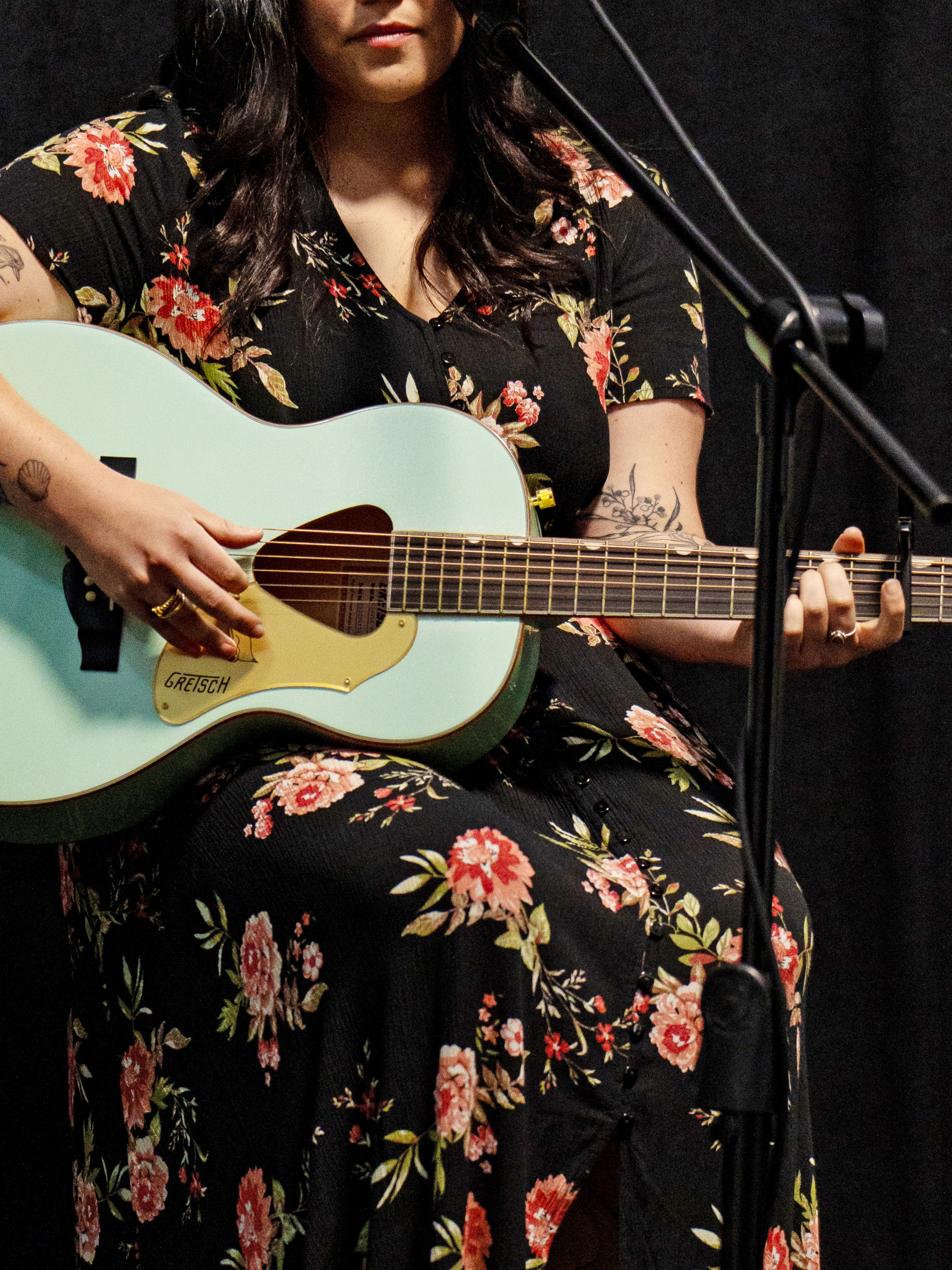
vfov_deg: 13.2
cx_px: 493
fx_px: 5464
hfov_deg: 10.0
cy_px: 813
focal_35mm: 149
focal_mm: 70
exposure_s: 1/250
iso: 2000
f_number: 2.8
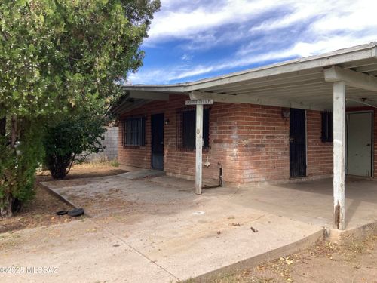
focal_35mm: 28
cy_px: 142
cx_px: 188
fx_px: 305
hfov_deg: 63.4
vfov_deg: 49.7
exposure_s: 1/899
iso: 20
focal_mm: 3.99
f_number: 1.8
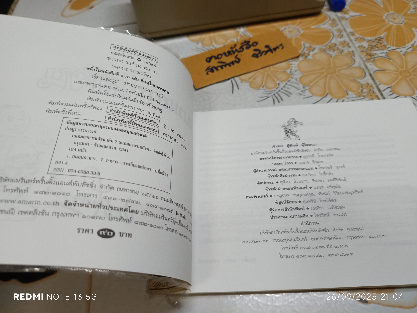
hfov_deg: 71.6
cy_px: 156
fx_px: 289
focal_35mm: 24
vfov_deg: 56.8
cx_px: 208
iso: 1125
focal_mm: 5.31
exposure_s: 1/50
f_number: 1.7
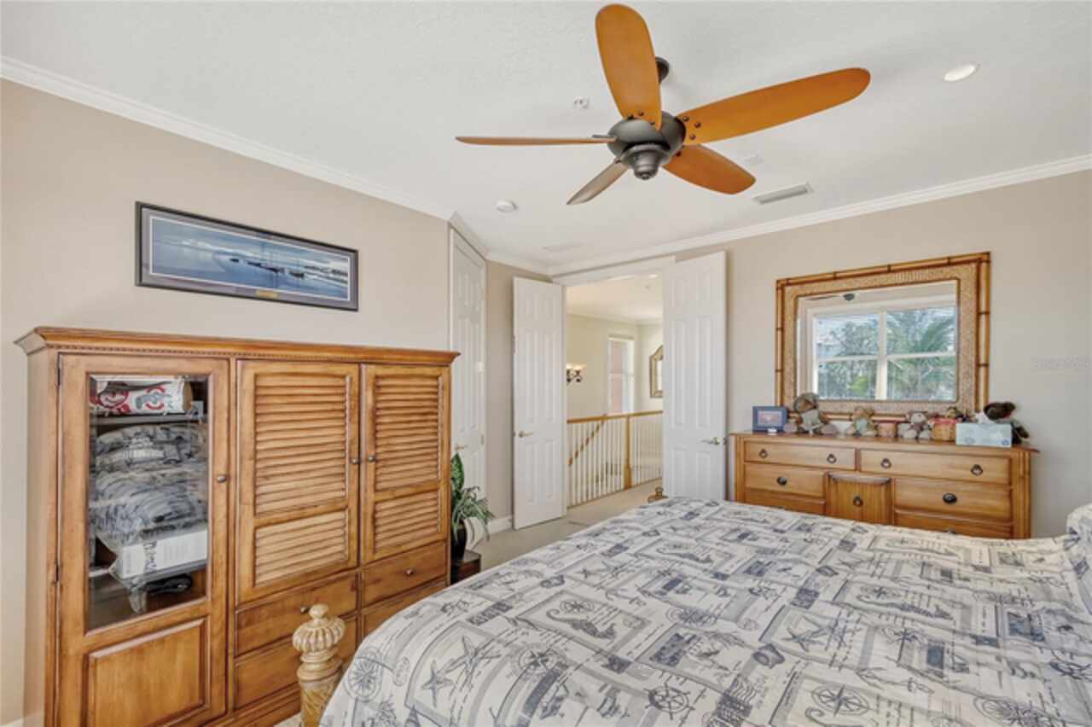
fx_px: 455
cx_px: 546
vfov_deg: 77.3
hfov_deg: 100.4
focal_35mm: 15
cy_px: 364
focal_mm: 10
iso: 800
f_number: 10
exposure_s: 1/500
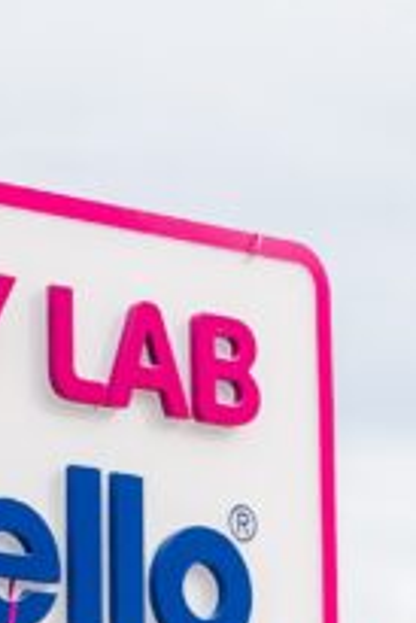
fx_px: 5104
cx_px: -33
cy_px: 1103
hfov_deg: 4.7
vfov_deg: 6.8
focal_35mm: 295
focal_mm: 59
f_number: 2.8
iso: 640
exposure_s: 1/200
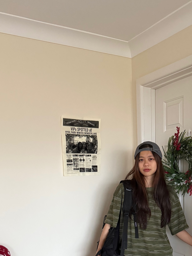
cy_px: 192
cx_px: 131
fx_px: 310
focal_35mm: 42
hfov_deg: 34.0
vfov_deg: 43.4
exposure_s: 1/53
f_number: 1.78
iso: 800
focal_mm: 6.76
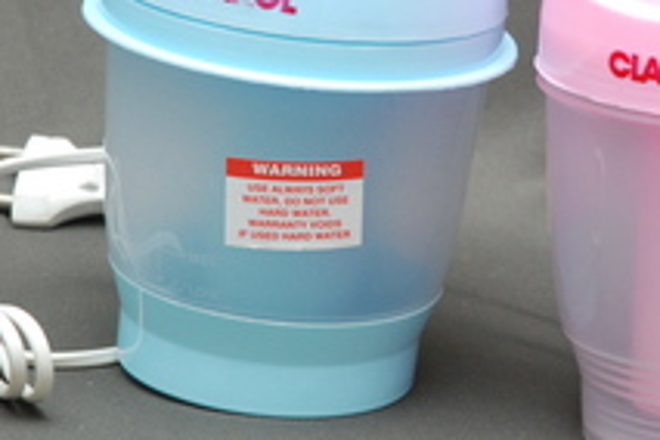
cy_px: 166
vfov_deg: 6.0
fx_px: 4201
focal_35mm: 229
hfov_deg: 9.0
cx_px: 561
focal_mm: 65
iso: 640
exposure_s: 1/125
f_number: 7.1
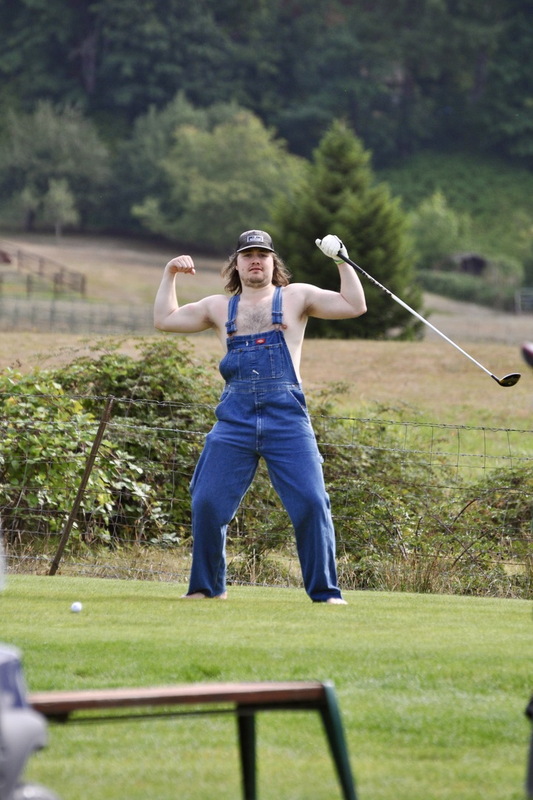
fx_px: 7375
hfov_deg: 4.1
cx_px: 267
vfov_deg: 6.2
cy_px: 399
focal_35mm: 332
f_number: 5.3
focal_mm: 220
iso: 400
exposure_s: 1/1000
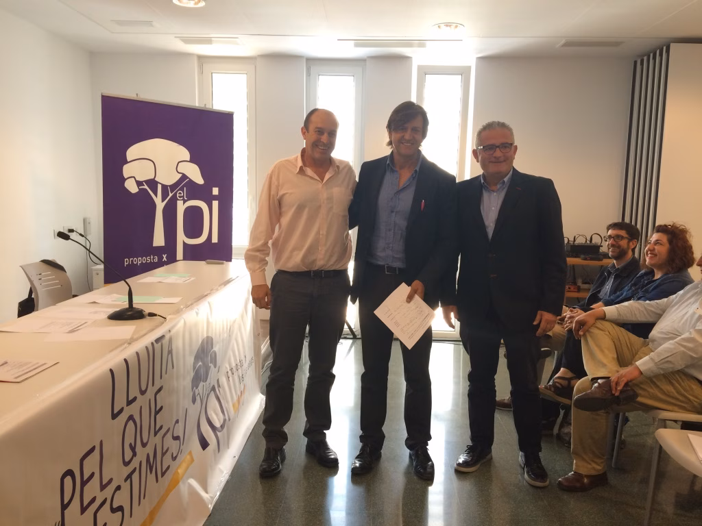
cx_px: 351
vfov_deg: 48.2
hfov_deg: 61.7
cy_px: 263
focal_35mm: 29
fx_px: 588
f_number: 2.2
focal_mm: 4.15
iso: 100
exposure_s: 1/33
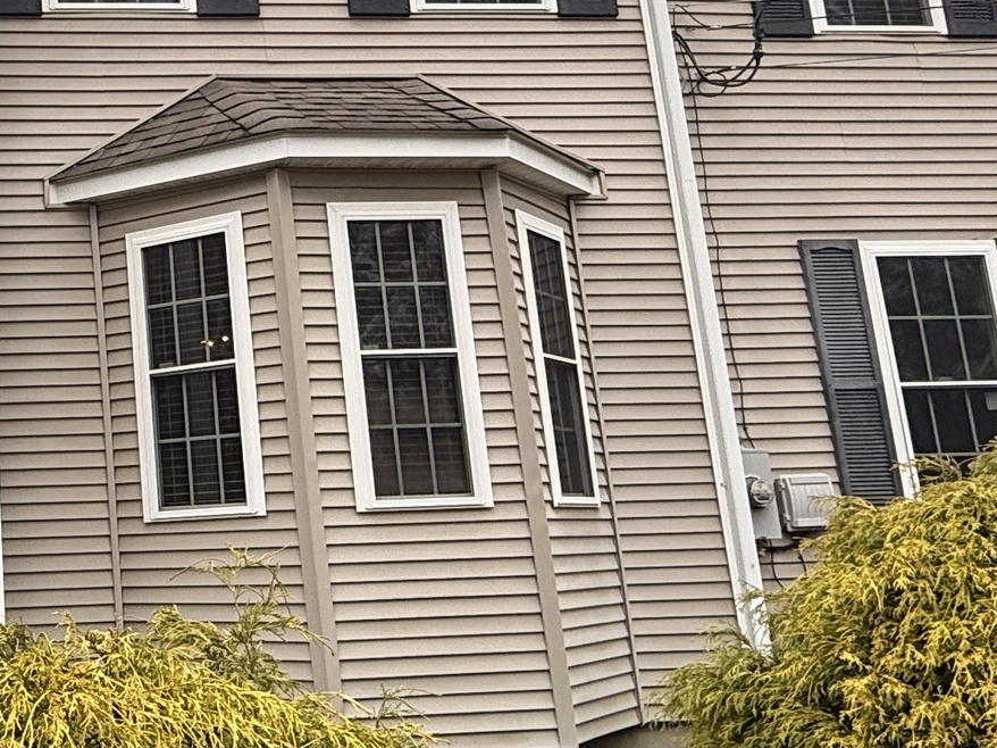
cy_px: 230
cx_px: -45
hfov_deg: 34.6
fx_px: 1411
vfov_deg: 29.4
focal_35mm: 49
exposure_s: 1/1189
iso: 64
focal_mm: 2.22
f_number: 2.2
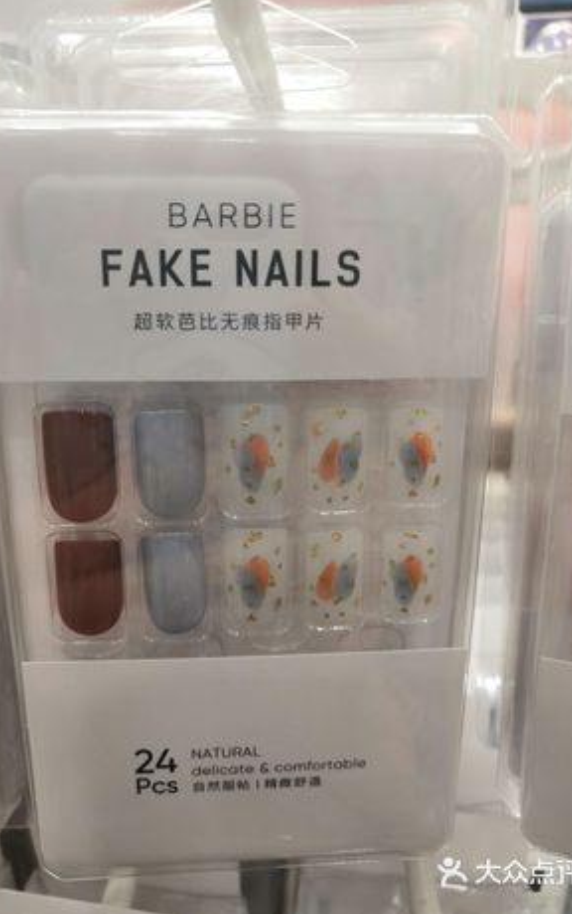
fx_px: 722
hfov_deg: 43.2
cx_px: 266
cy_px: 453
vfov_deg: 64.6
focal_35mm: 29
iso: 100
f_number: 1.8
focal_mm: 3.95
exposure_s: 1/50
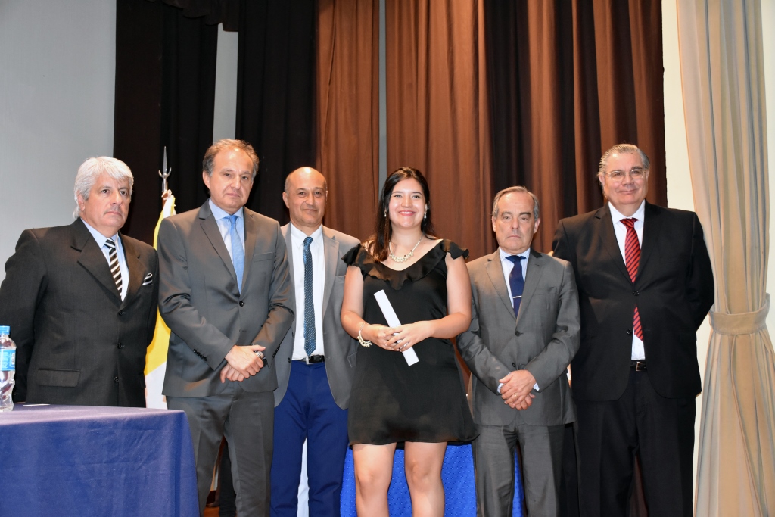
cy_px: 258
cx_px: 388
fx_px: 872
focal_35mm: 40
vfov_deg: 33.0
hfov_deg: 47.9
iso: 2200
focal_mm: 27
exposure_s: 1/60
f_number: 4
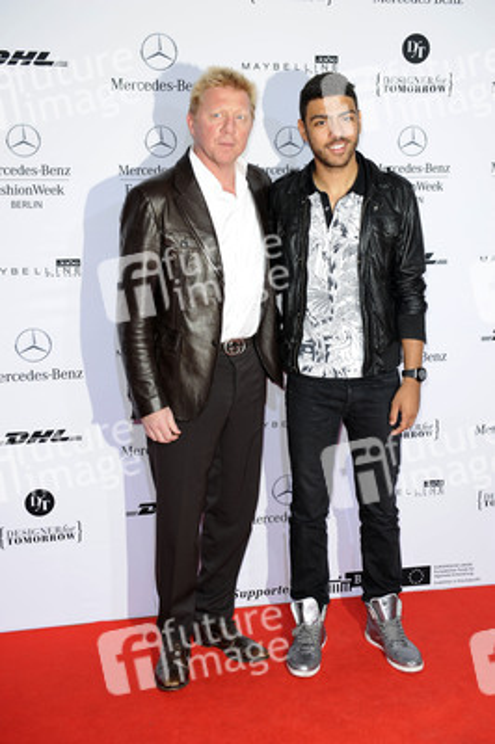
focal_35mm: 48
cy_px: 372
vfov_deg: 41.1
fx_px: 992
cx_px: 248
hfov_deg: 28.0
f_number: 5.6
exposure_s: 1/200
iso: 500
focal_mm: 48
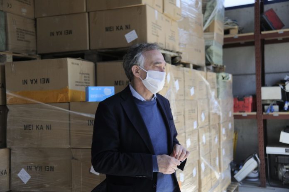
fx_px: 361
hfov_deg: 43.6
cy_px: 96
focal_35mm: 45
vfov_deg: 29.8
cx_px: 144
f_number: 4.2
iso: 1000
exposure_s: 1/1600
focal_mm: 45
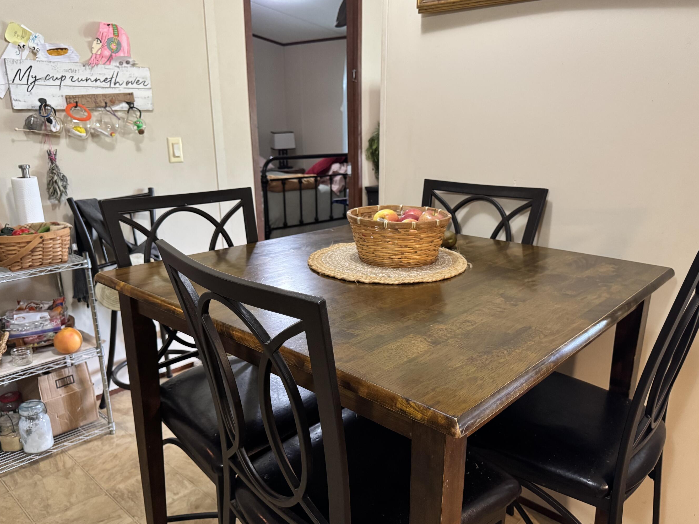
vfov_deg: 51.3
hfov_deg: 65.3
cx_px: 365
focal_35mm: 27
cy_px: 289
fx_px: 545
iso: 640
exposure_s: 1/60
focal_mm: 6.76
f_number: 1.78
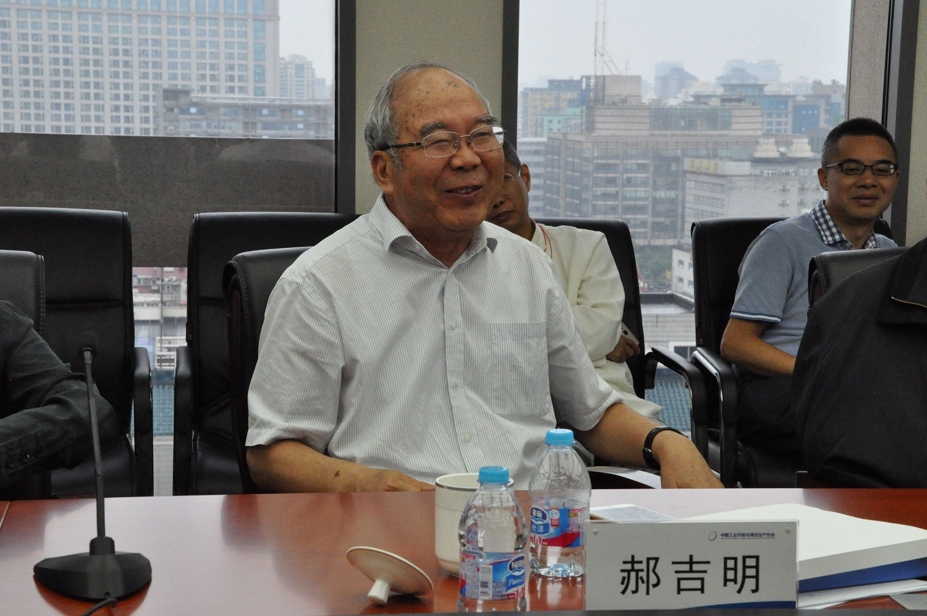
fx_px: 2006
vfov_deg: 17.4
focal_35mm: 78
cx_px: 464
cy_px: 308
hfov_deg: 26.0
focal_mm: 52
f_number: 13
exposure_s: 1/160
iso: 3200
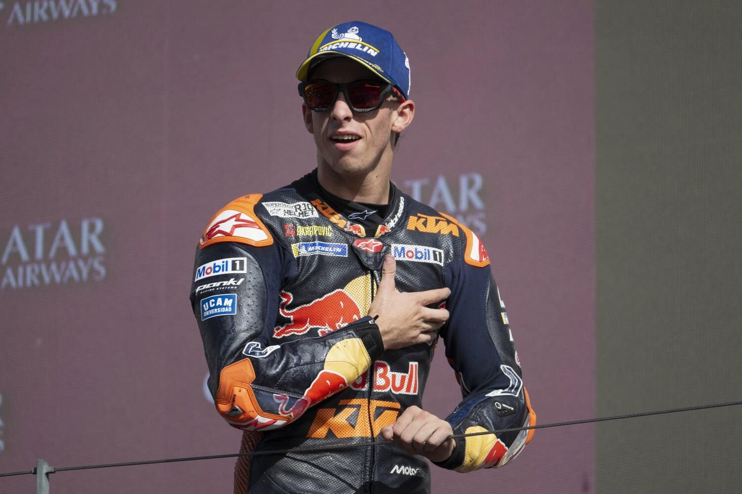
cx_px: 371
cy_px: 247
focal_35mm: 400
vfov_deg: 3.4
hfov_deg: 5.2
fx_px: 8244
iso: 400
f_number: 8
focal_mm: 400
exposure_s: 1/1000
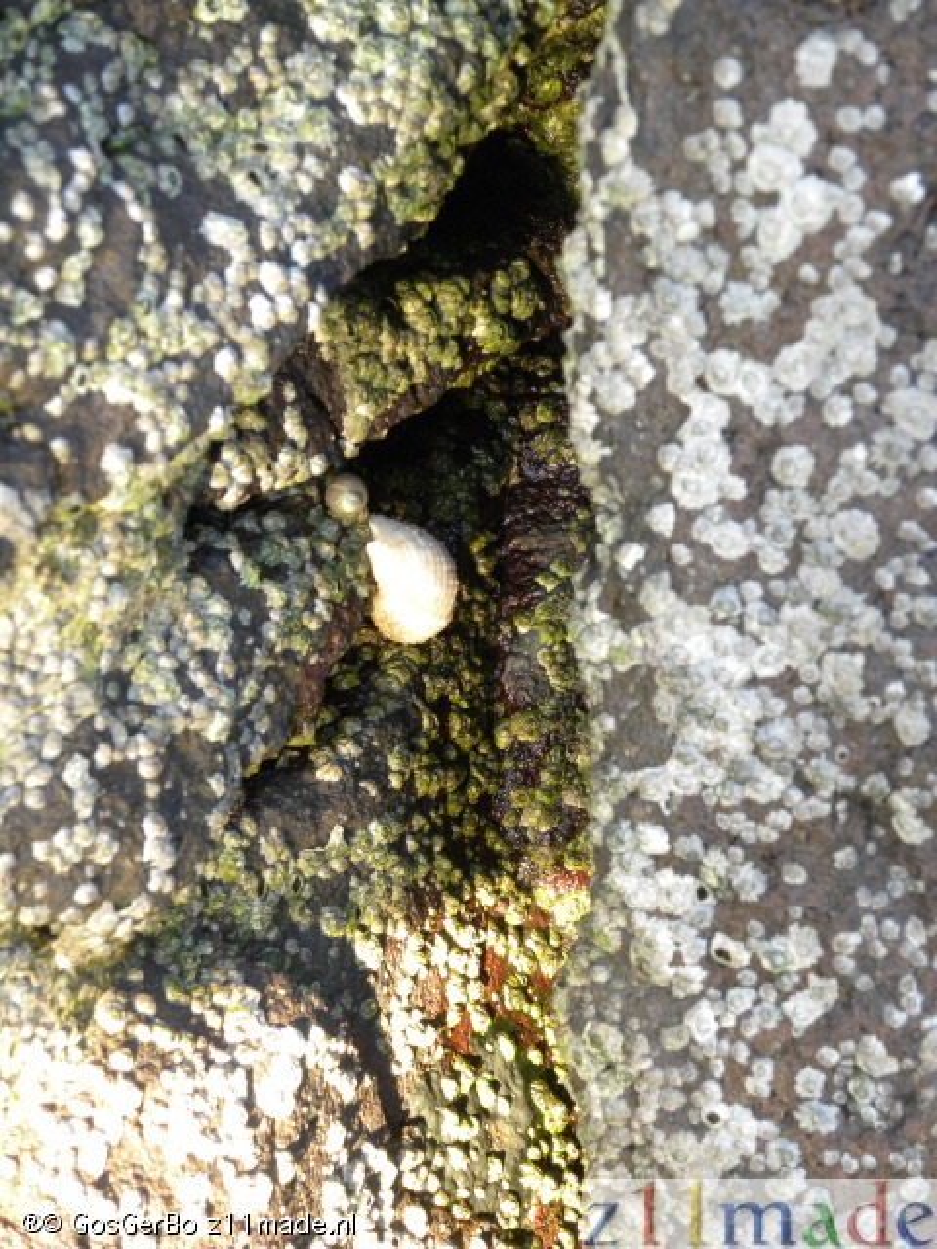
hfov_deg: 12.7
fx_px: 4223
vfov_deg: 16.8
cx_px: 468
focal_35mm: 117
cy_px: 624
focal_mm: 20.8
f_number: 4
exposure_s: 1/62.3
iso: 300
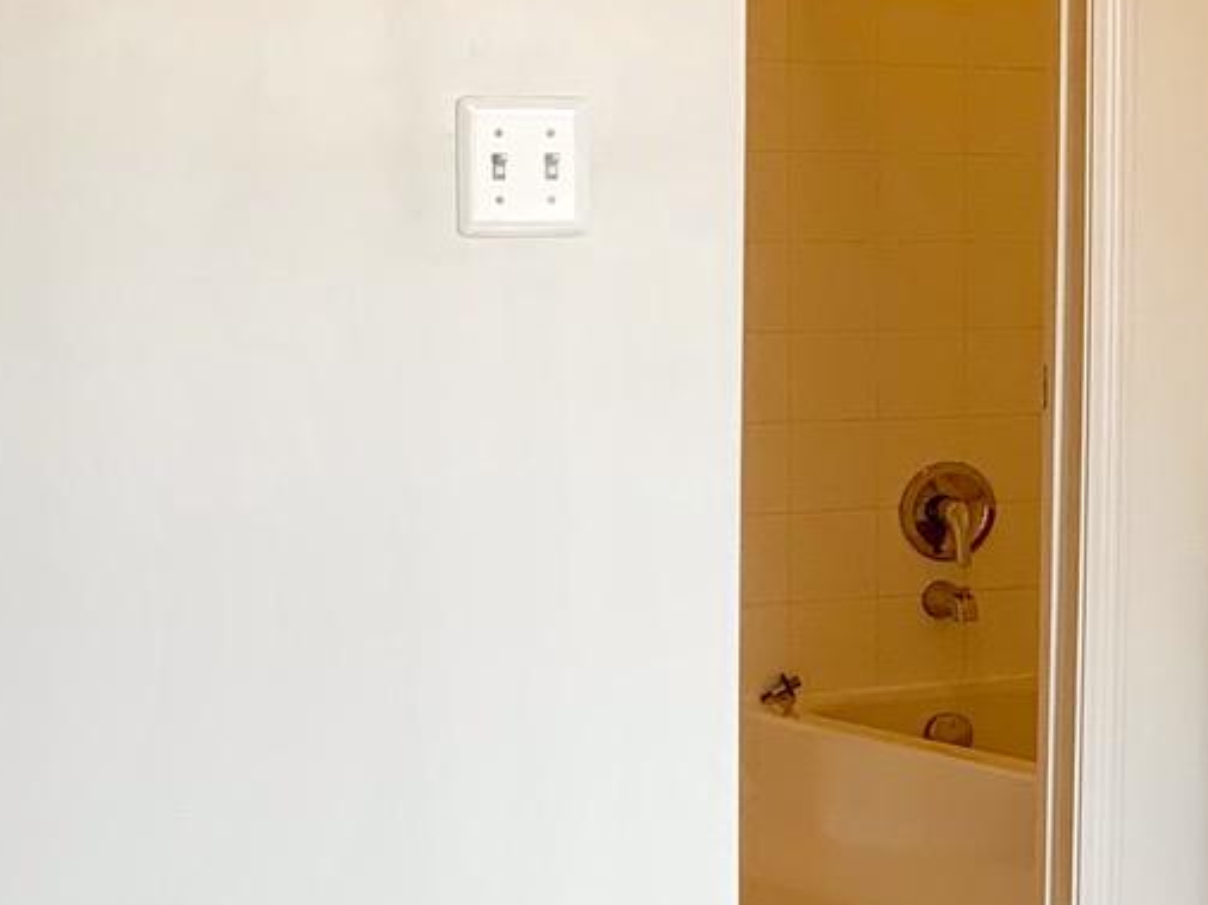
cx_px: 2042
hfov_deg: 16.3
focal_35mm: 105
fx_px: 3663
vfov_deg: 14.1
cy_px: 286
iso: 50
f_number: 1.8
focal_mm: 4.25
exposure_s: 1/121
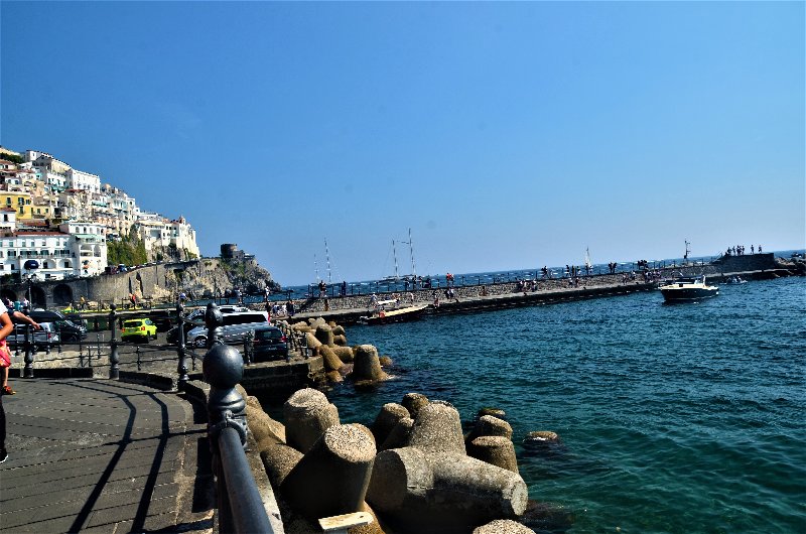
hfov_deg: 67.5
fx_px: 603
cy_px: 267
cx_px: 403
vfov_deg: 47.7
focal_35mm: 27
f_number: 11
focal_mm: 18
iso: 180
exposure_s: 1/125
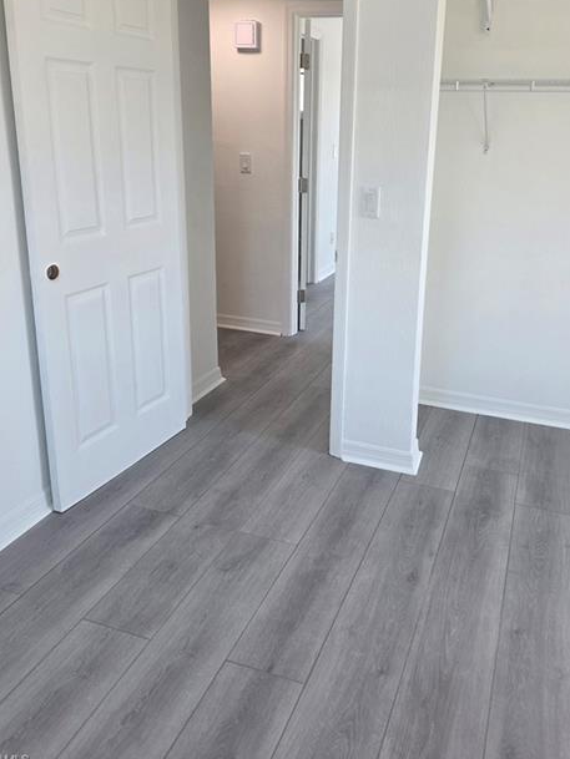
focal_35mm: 29
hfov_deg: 48.1
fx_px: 636
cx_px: 319
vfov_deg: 60.9
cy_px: 290
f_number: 1.7
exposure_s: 1/120
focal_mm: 6.3
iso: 64
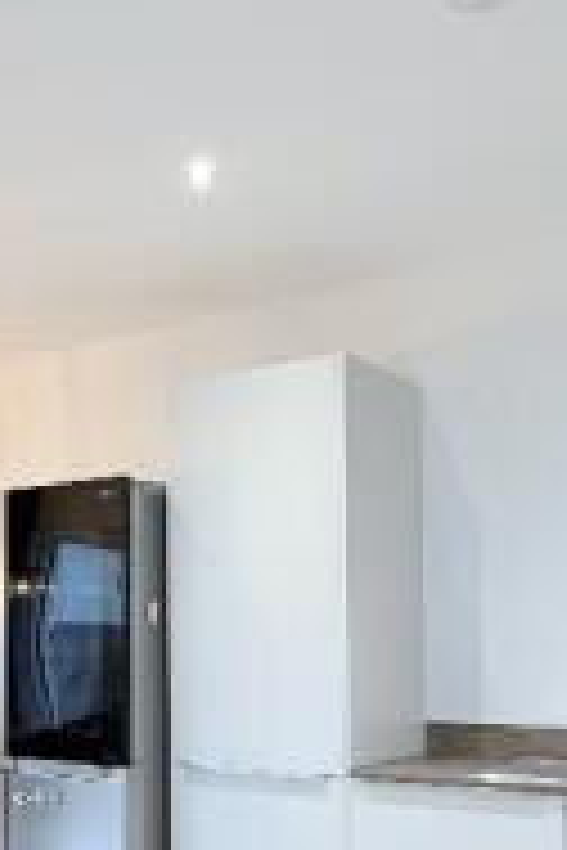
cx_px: 124
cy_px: 614
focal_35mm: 45
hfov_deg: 29.3
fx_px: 1063
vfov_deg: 42.6
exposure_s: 1/50
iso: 200
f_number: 2.2
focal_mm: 2.22
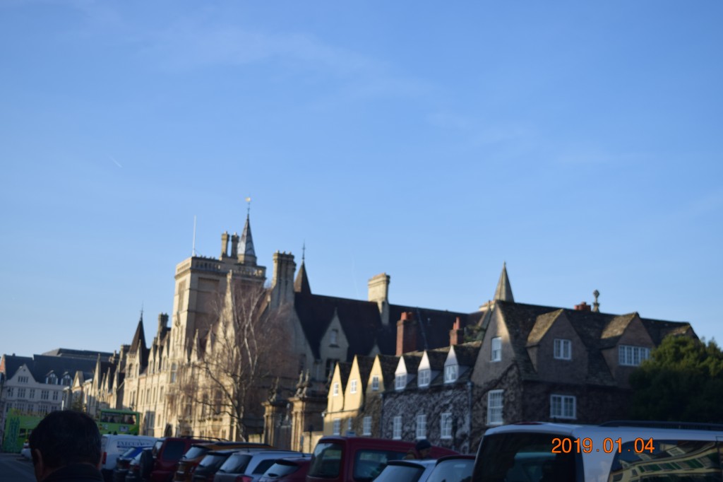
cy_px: 241
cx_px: 362
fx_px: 1024
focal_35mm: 51
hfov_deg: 38.9
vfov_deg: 26.5
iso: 200
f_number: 4.5
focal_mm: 34
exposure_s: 1/1000
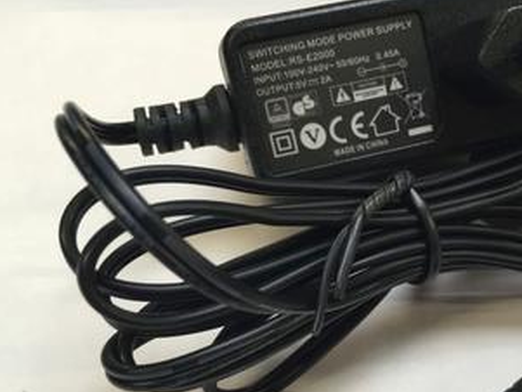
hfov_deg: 40.7
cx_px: 400
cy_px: 260
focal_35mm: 45
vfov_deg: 32.0
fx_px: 679
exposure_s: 1/33
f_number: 2.2
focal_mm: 4.15
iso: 125
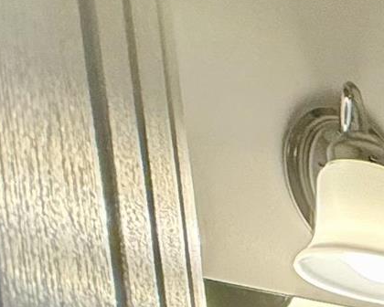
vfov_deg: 11.3
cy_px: 849
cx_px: 1262
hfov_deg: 10.3
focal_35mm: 100
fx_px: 1136
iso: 160
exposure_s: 1/120
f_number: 2.2
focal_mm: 2.22
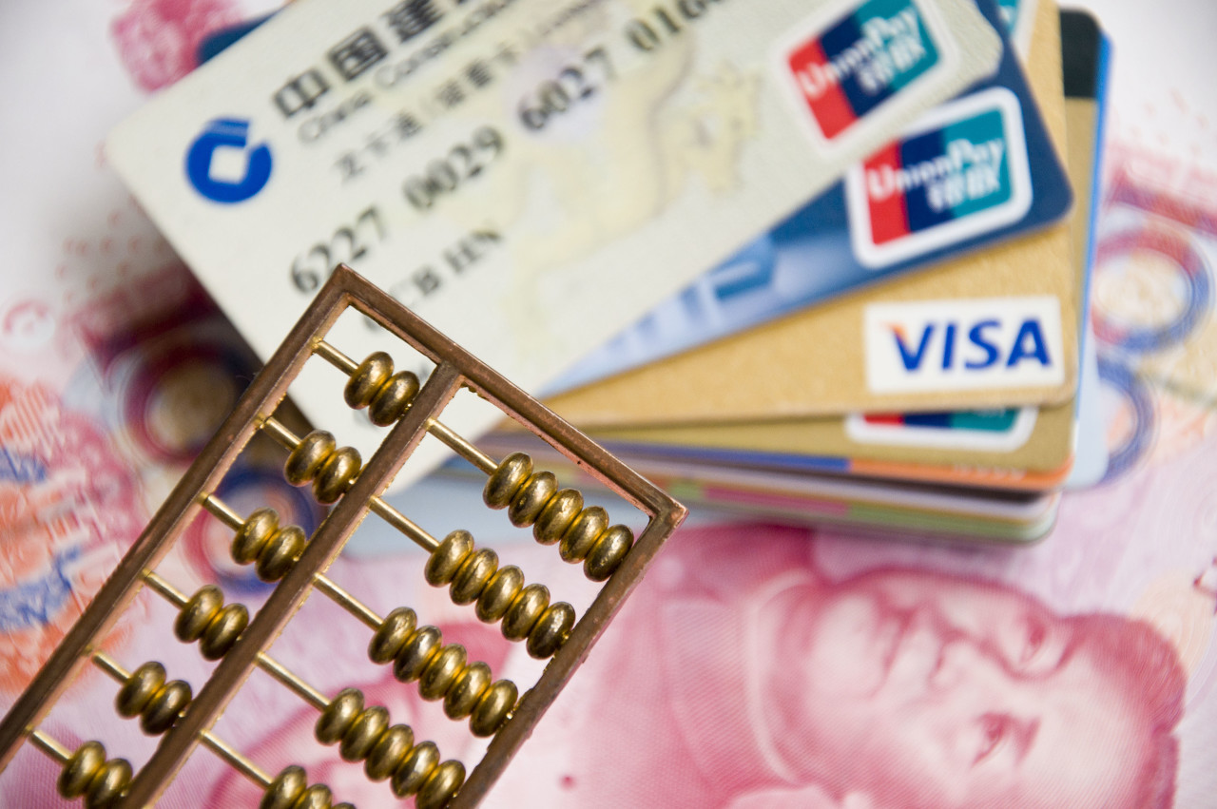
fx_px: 5319
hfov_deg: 13.1
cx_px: 608
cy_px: 404
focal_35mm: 158
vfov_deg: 8.7
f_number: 5.6
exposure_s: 1/160
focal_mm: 105
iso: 500
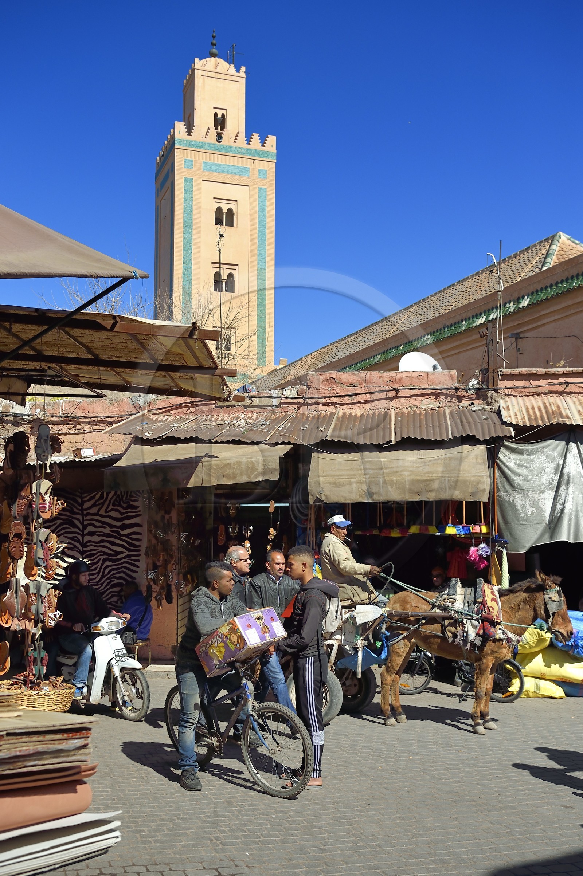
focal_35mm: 38
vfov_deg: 50.7
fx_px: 924
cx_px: 292
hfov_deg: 35.0
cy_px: 438
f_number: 5
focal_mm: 38
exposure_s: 1/2500
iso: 200
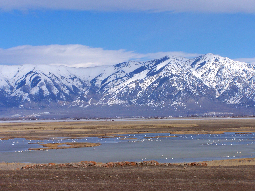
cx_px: 128
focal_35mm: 105
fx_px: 773
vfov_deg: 14.1
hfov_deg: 18.7
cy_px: 96
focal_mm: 17.5
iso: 80
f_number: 6.3
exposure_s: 1/800
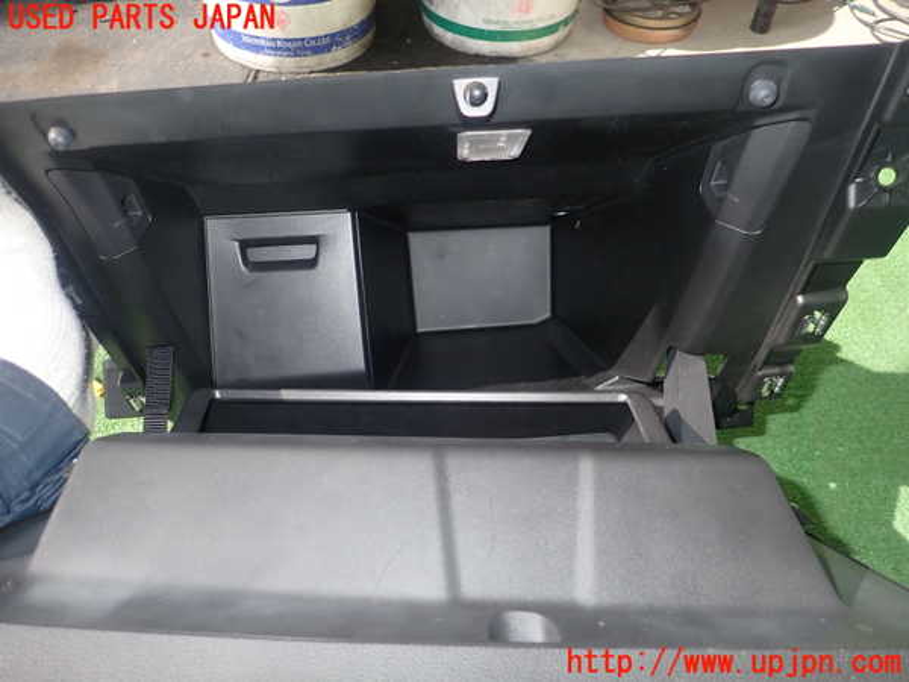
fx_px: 656
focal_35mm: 25
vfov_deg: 54.9
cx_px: 454
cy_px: 341
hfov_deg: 69.4
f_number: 5.6
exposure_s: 1/30
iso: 200
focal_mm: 4.5
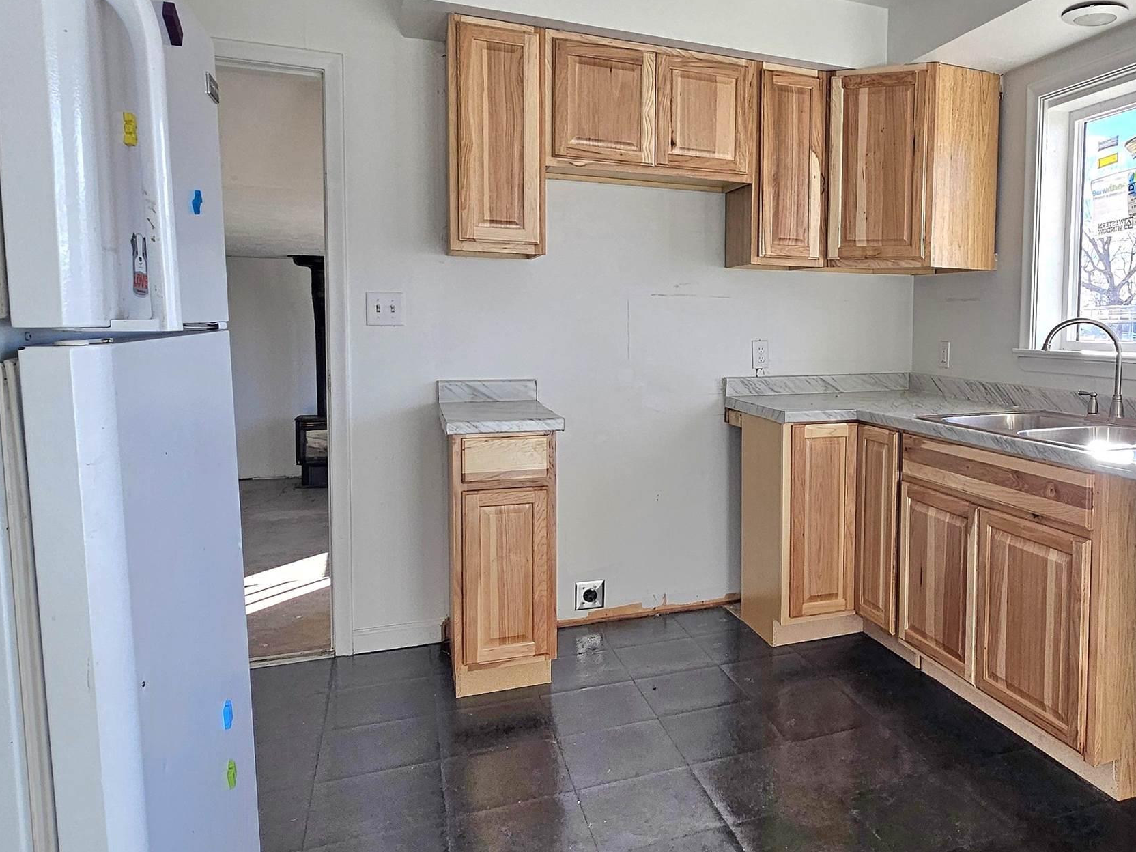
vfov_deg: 56.7
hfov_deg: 68.7
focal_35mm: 24
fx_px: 788
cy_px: 375
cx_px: 795
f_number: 2.2
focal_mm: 2.2
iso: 80
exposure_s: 1/208
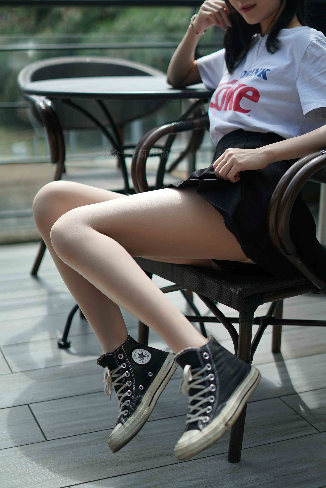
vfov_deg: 39.6
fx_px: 678
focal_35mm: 50
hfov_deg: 27.0
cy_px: 244
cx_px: 163
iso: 200
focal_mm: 50
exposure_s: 1/5000
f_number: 1.8
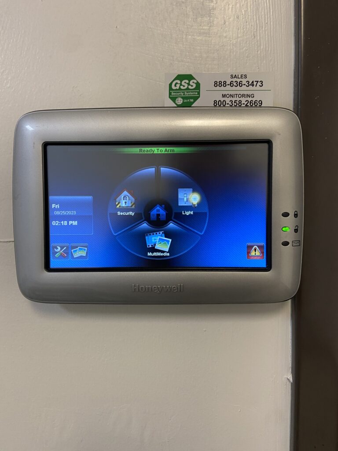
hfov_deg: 53.1
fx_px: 338
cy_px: 226
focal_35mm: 26
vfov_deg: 67.3
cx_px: 169
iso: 125
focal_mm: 4.25
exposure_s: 1/60
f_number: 1.8
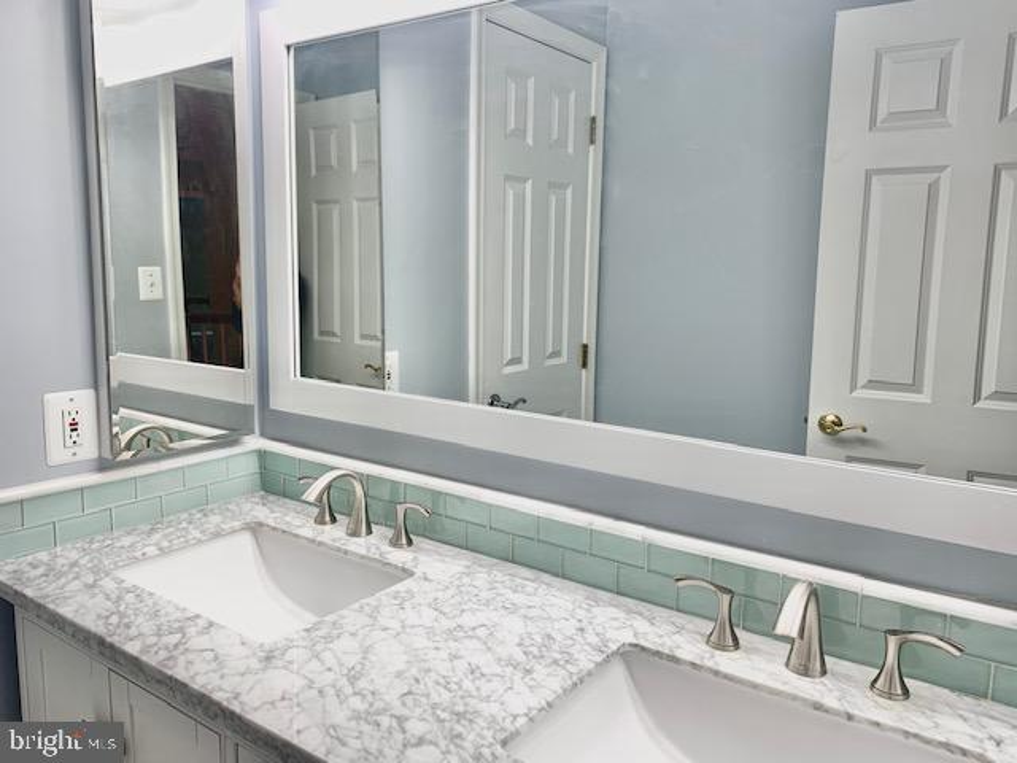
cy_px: 382
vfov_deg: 53.1
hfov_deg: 67.3
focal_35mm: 26
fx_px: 764
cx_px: 508
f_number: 1.8
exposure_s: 1/120
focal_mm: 4.25
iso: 25
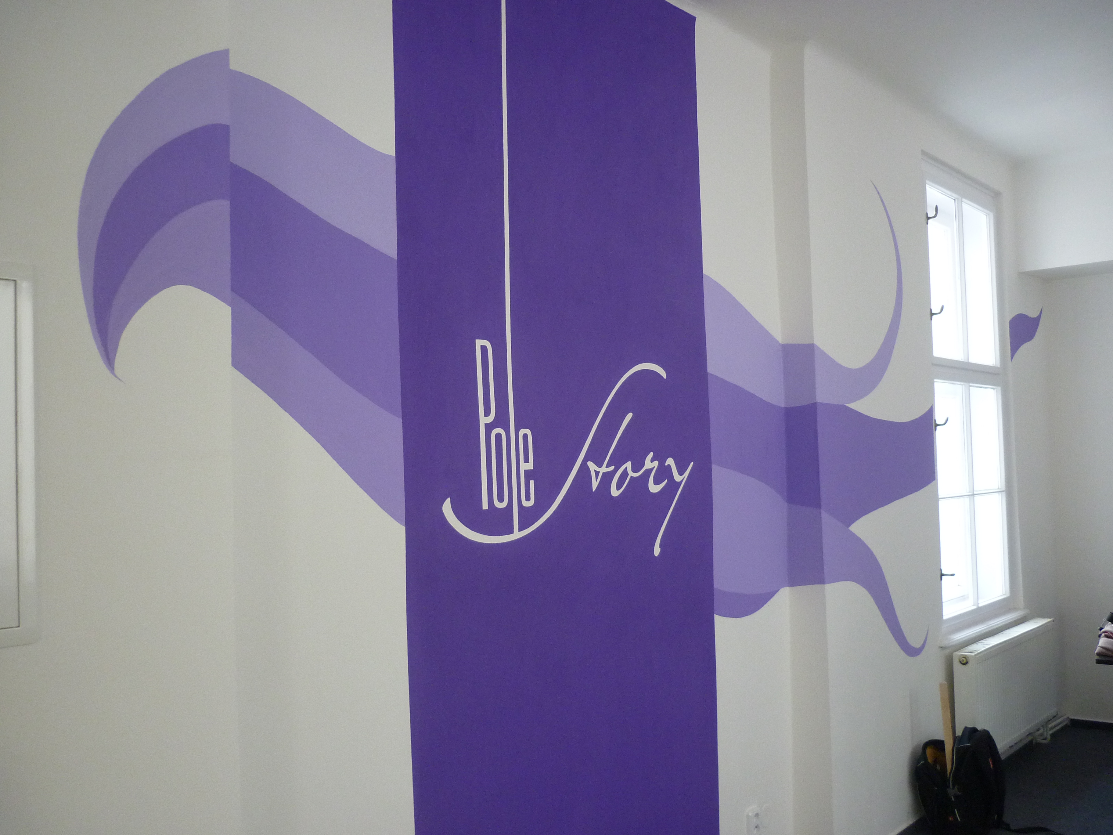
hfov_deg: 55.4
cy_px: 418
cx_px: 556
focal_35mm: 33
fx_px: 1061
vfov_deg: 42.9
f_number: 2.8
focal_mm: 5.5
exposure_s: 1/30
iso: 250
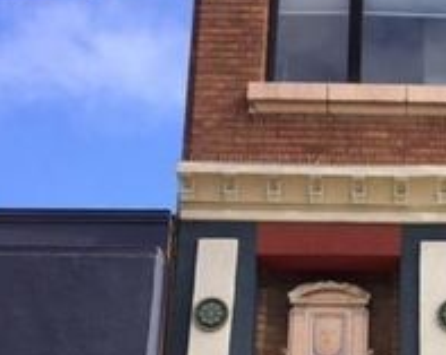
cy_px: 356
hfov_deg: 25.3
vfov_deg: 20.5
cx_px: 435
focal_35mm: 72
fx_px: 949
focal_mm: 4.15
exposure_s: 1/775
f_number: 2.2
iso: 32
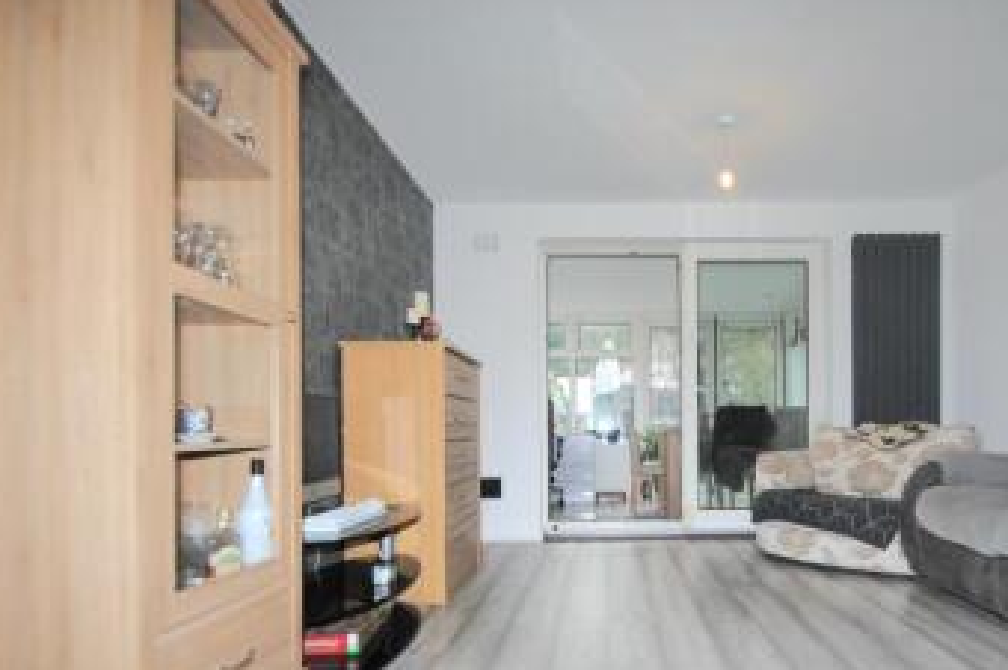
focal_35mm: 21
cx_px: 637
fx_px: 587
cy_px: 440
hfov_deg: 79.6
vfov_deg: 58.2
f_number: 3.5
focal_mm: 10
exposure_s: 1/60.2
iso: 200
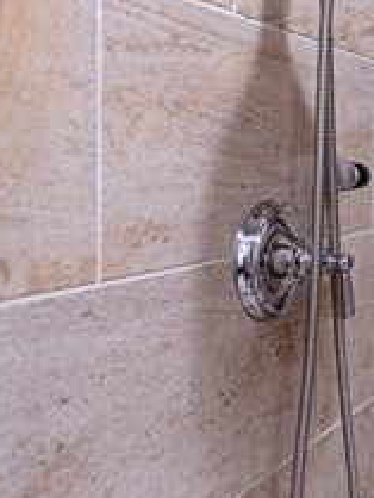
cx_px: 698
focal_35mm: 50
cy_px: 179
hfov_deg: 19.9
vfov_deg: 37.9
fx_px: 720
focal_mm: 17
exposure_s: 1/30
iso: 125
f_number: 2.8
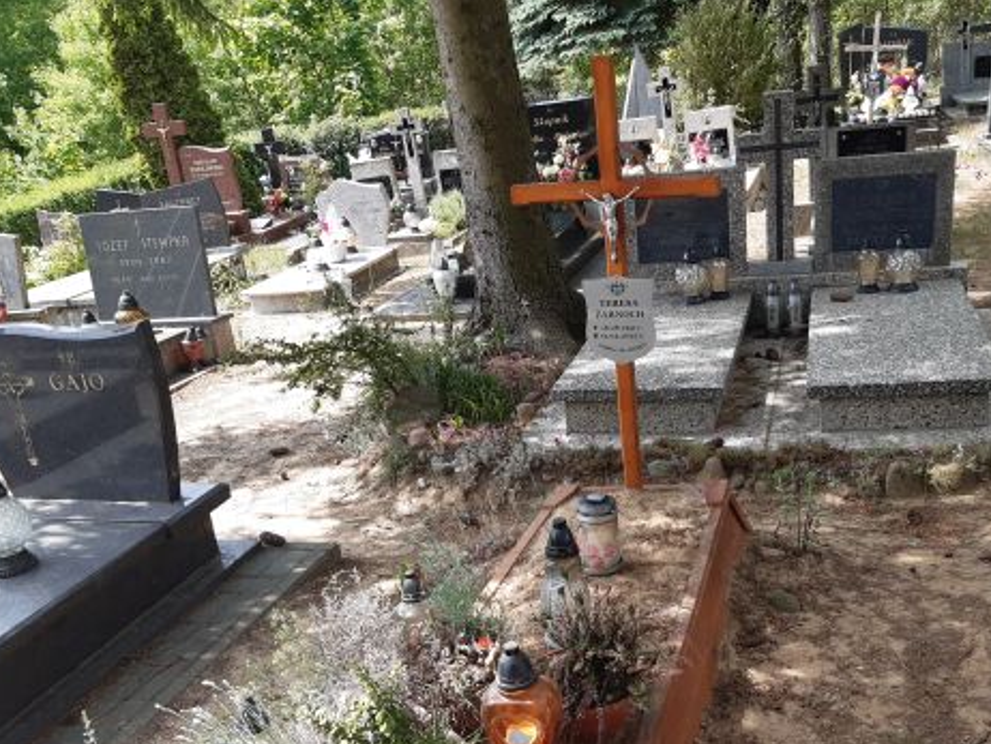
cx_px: 530
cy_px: 478
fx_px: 1031
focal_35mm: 36
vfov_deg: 39.3
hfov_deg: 51.3
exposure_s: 1/500
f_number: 1.7
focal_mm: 3.92
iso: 40
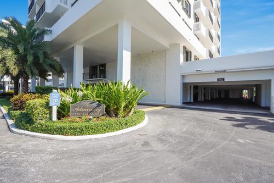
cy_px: 92
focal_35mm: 16
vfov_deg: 73.7
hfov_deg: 96.8
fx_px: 122
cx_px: 137
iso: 800
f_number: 8
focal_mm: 16
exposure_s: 1/1000
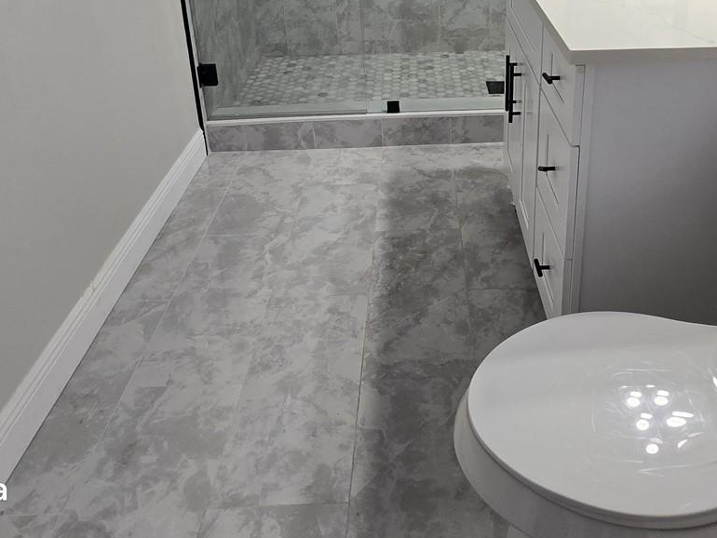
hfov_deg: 64.7
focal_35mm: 27
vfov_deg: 44.6
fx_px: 559
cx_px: 433
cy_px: 15
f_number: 2.2
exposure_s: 1/60
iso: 50
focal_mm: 2.2
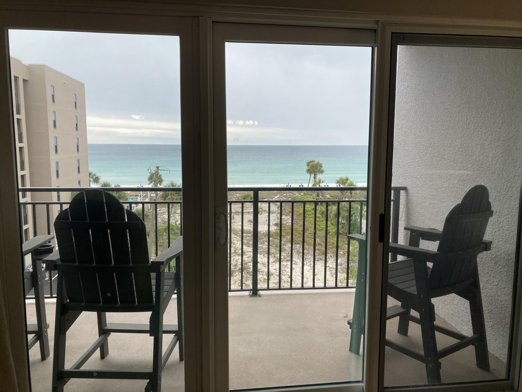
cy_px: 196
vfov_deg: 49.7
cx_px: 261
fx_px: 422
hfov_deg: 63.4
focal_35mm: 28
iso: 20
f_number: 1.8
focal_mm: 3.99
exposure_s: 1/199
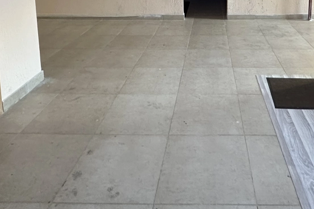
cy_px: -22
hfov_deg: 56.1
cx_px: 206
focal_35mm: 33
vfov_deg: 34.4
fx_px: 288
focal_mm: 2.22
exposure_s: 1/50
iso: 500
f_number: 2.2
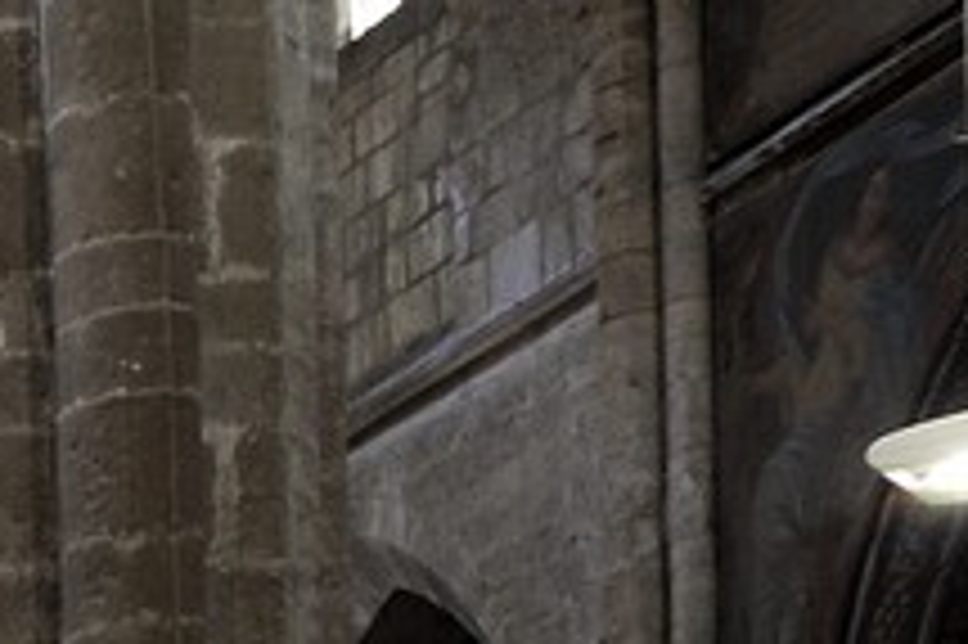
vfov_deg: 6.8
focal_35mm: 179
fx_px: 4809
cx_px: -2445
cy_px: 1995
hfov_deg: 8.4
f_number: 5
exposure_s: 1/15
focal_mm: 24
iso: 800
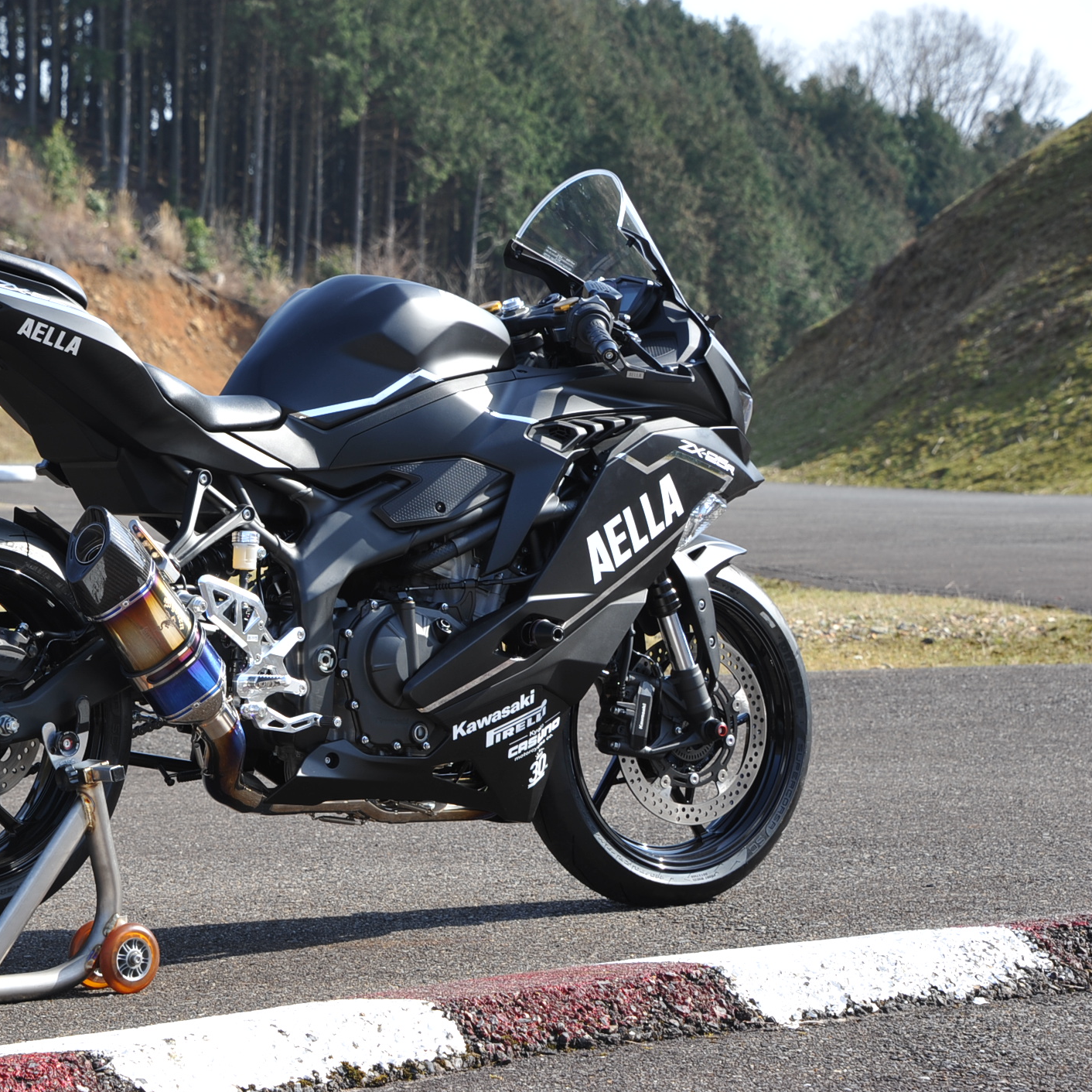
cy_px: 545
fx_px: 4568
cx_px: 275
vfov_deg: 13.6
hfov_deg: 13.6
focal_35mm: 128
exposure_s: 1/80
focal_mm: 100
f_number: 13
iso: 200
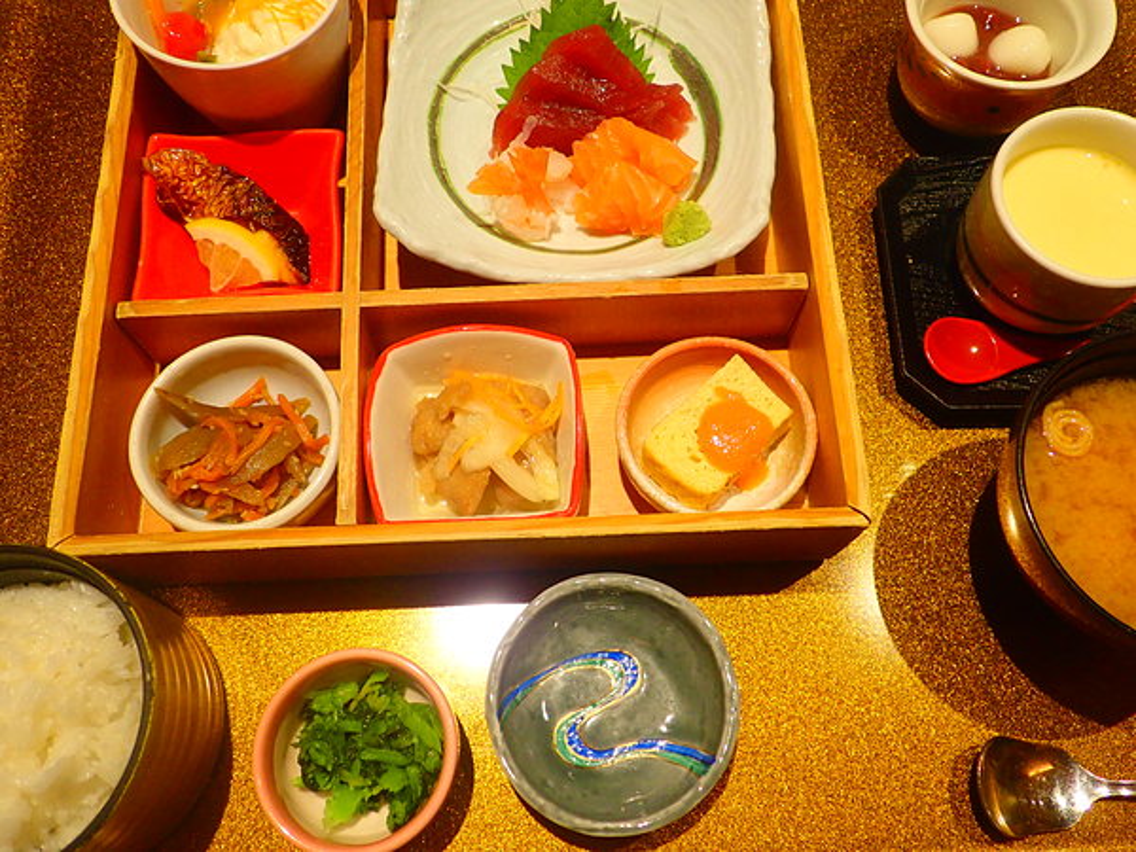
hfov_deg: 60.0
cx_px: 568
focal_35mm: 30
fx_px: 985
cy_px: 426
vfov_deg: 46.8
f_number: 2.3
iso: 200
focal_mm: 5.5
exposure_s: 1/40
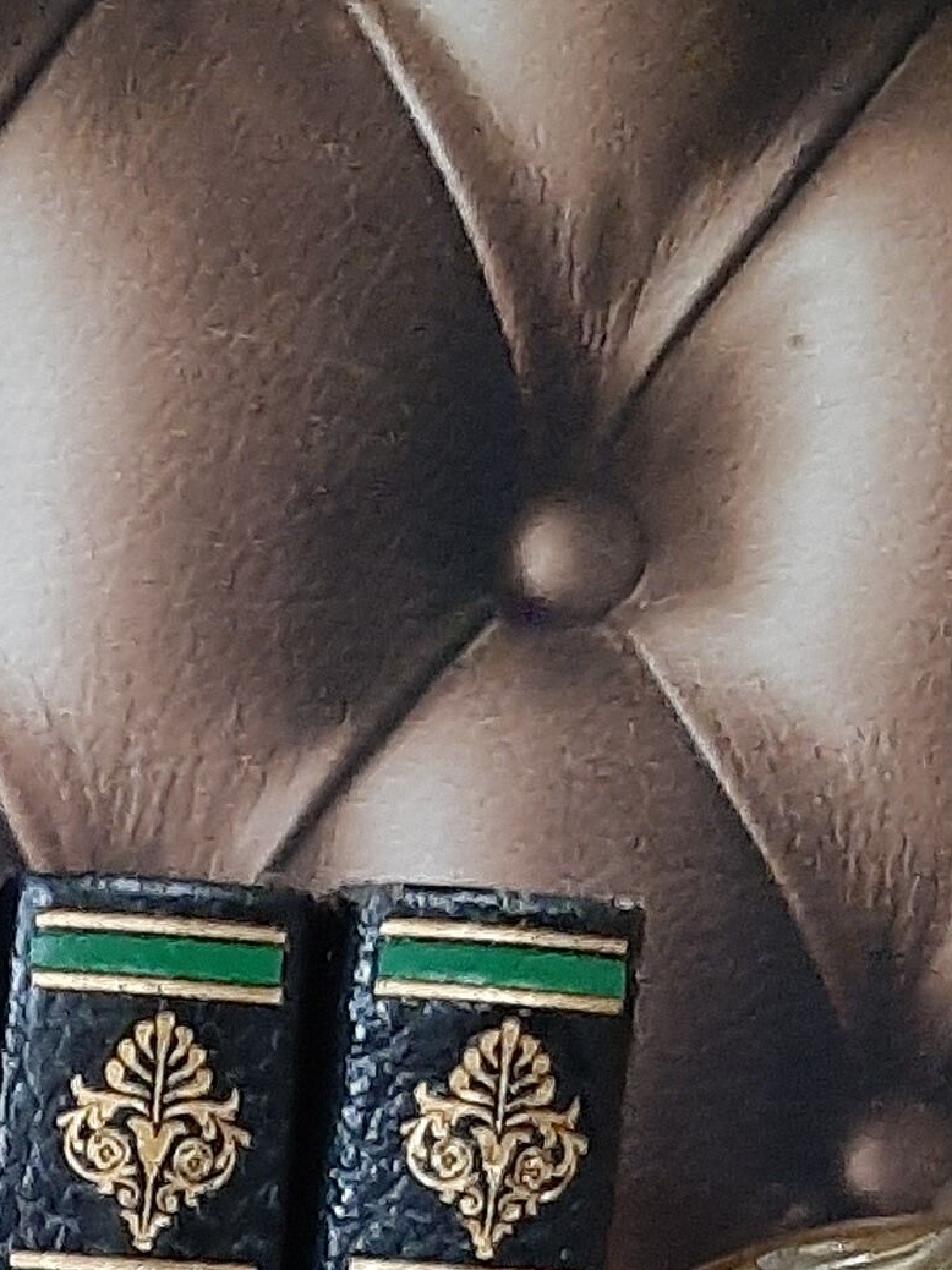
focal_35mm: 101
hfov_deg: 14.0
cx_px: -319
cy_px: 1558
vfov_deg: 18.4
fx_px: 3705
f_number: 1.7
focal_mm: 3.93
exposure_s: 1/20
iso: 400
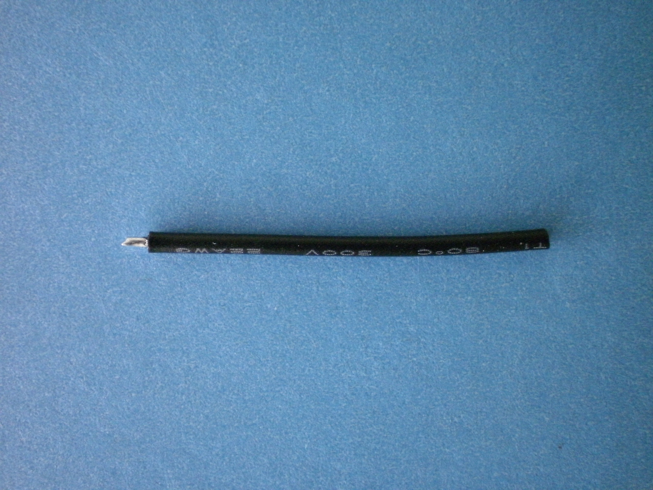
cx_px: 326
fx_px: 792
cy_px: 245
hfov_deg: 44.8
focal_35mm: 42
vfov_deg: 34.3
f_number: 3.5
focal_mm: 7.4
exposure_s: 1/60
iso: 400
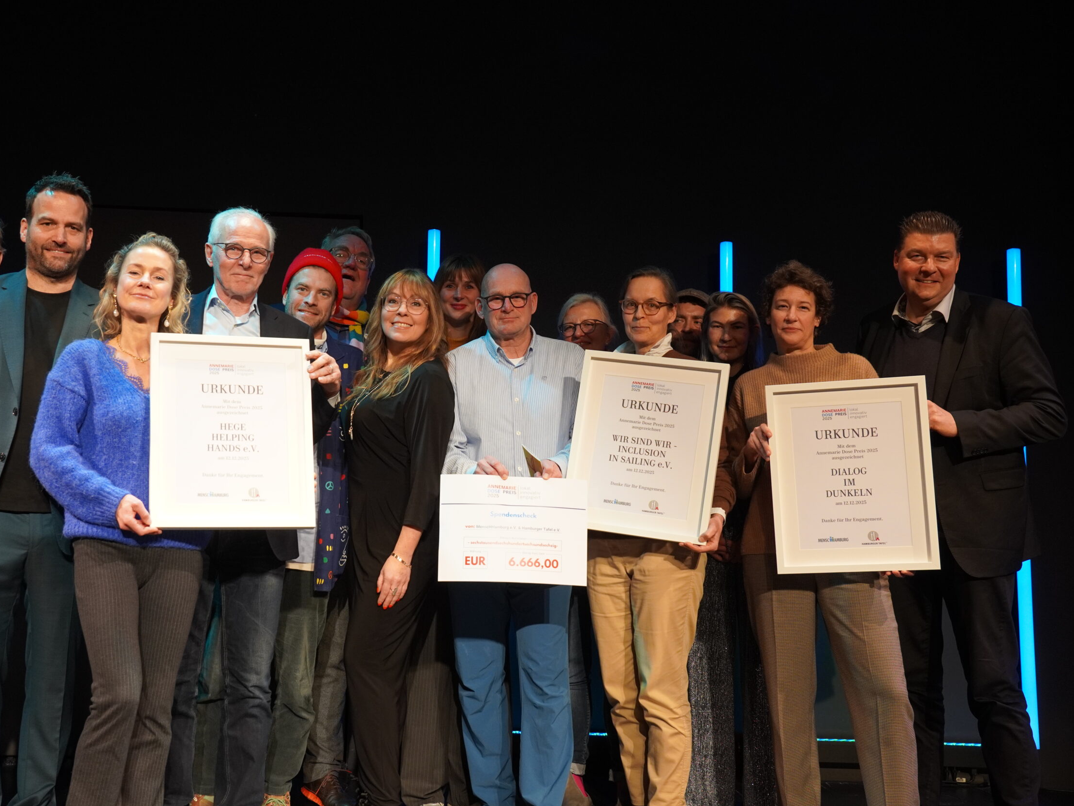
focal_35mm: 42
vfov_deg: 34.7
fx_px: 1289
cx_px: 461
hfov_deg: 45.1
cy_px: 396
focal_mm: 25
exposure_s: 1/200
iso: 1000
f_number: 4
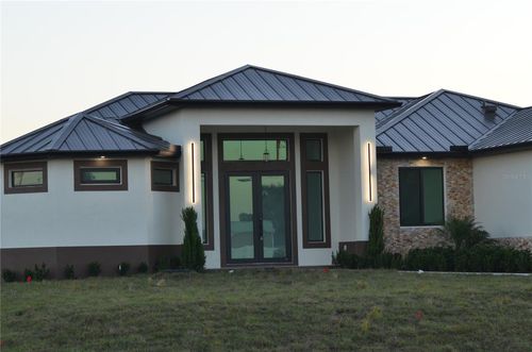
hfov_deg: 19.5
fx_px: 1548
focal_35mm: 105
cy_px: 176
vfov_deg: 13.0
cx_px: 266
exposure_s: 1/250
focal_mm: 70
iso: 400
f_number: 4
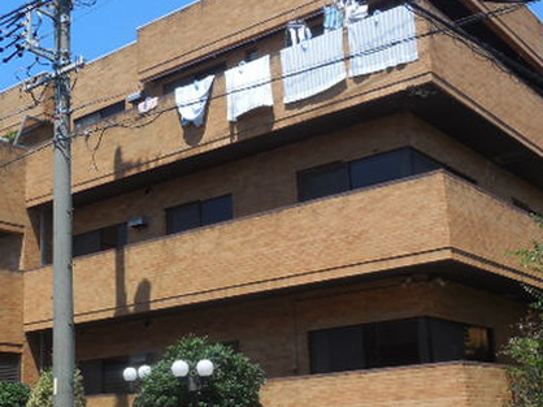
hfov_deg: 33.7
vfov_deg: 25.6
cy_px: 243
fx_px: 894
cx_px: 212
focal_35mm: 57
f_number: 3.4
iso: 125
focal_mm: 6.1
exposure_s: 1/1250
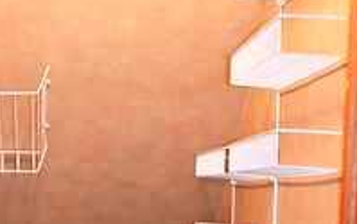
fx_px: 807
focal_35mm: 83
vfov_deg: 15.0
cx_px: 79
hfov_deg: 24.6
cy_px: 306
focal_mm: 22.5
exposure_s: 1/60
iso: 1800
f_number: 4
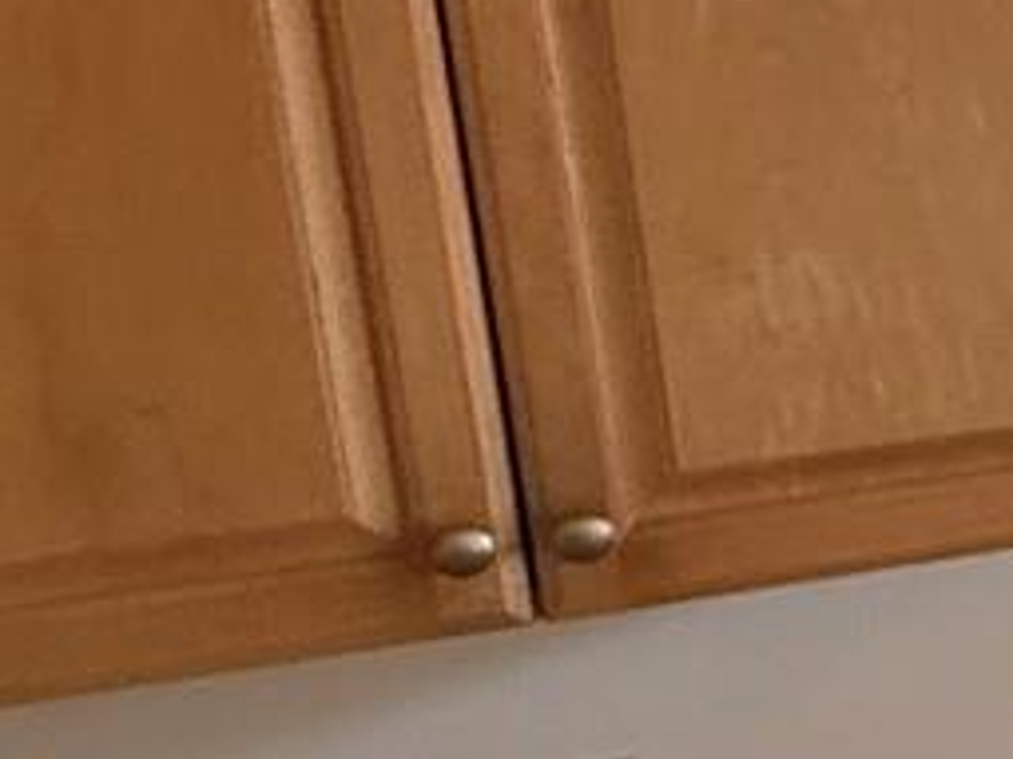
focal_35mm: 88
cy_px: 286
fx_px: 2574
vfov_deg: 16.7
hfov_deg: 15.3
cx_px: 2280
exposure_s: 1/120
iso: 320
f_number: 2.2
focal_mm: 2.22
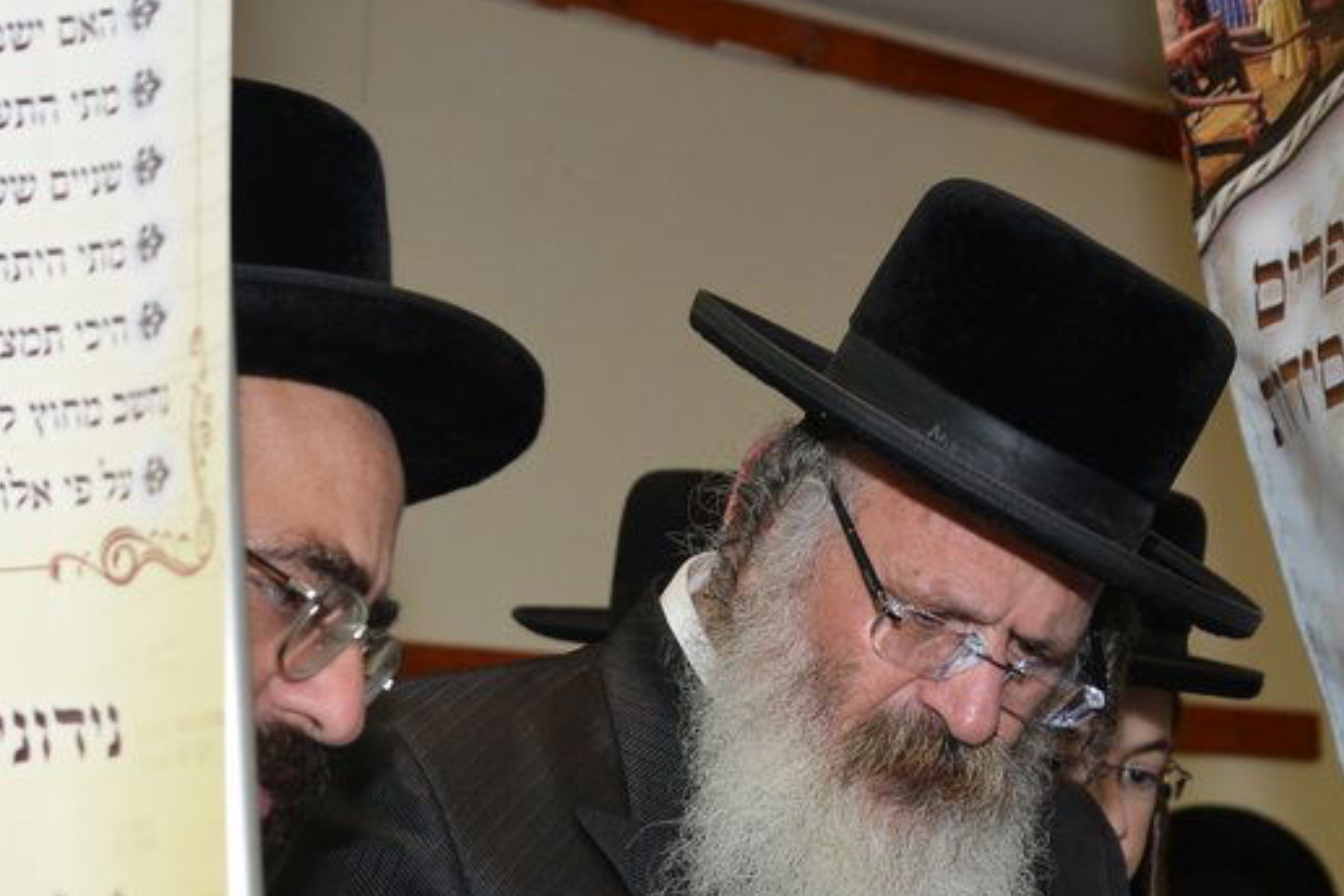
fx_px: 3472
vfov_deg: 14.5
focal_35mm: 93
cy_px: 909
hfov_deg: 21.8
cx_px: 870
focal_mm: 40
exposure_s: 1/125
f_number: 5
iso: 800
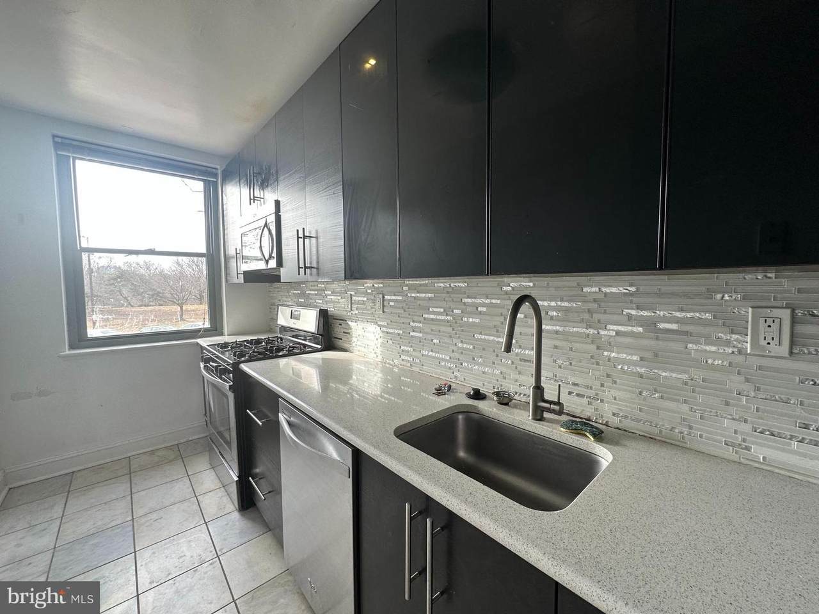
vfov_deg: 85.7
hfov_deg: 102.1
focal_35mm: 14
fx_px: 331
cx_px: 410
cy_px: 307
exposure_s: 1/99
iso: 64
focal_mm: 2.22
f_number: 2.2
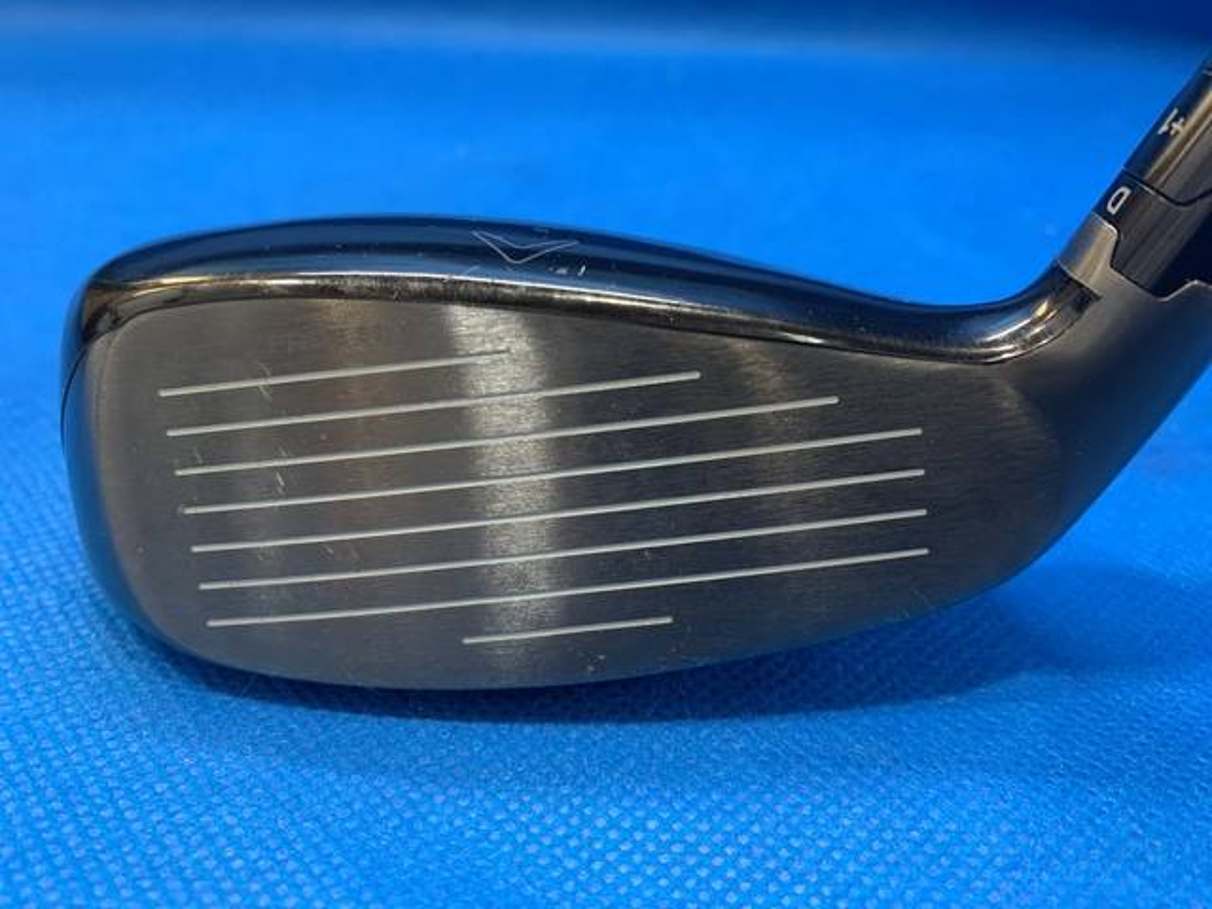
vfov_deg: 53.1
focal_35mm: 26
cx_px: 606
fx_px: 910
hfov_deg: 67.3
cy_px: 454
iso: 160
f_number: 1.8
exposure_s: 1/60
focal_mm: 4.25
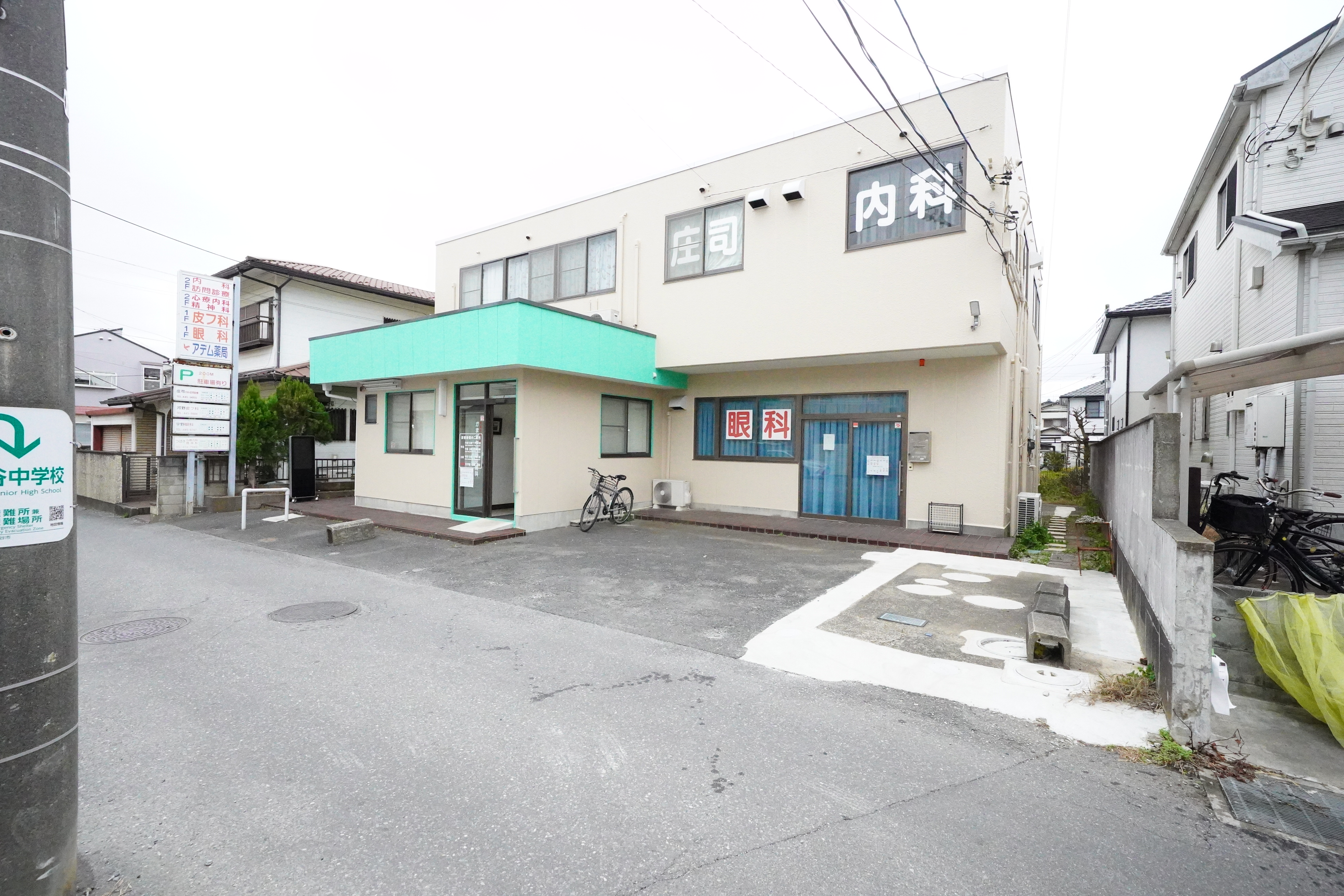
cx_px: 672
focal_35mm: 15
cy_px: 448
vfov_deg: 77.3
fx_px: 560
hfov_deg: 100.4
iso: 20000
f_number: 9
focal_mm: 15
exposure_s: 1/2500
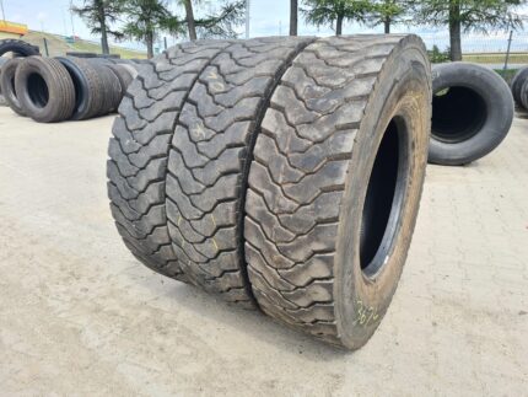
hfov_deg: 67.3
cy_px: 198
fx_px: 397
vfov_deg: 53.1
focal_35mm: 26
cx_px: 264
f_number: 1.8
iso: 50
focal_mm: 5.4
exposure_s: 1/974
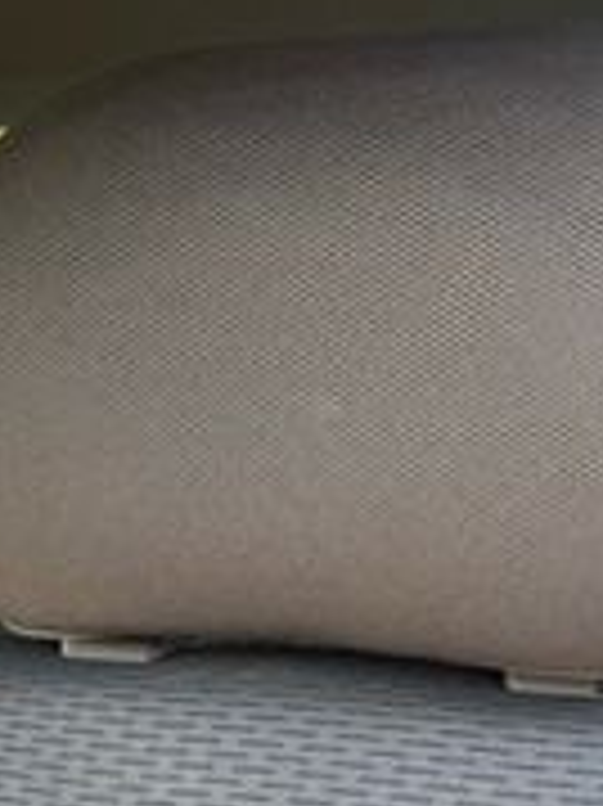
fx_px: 2000
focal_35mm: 86
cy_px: 847
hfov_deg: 15.2
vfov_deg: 21.8
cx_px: -436
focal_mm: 6.76
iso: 80
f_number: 1.78
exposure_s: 1/172
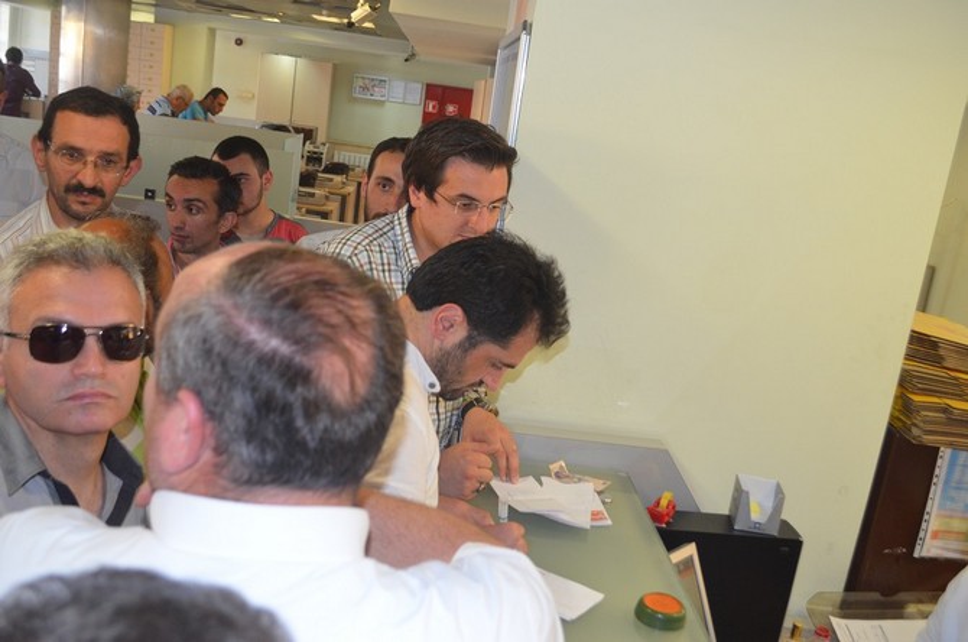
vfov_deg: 36.7
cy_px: 321
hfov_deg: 53.2
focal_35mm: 36
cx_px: 484
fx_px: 966
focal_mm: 24
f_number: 4
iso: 800
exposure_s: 1/60
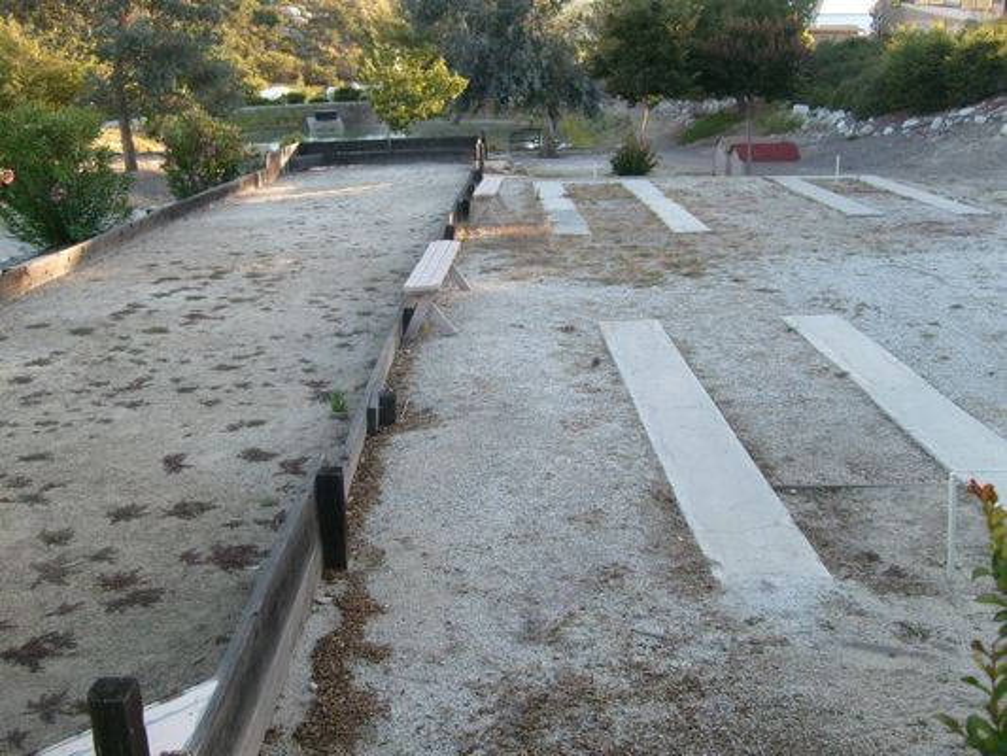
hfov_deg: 52.6
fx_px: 1018
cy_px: 378
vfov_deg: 40.7
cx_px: 504
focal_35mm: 35
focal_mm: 5.8
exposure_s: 1/180
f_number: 2.8
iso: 80
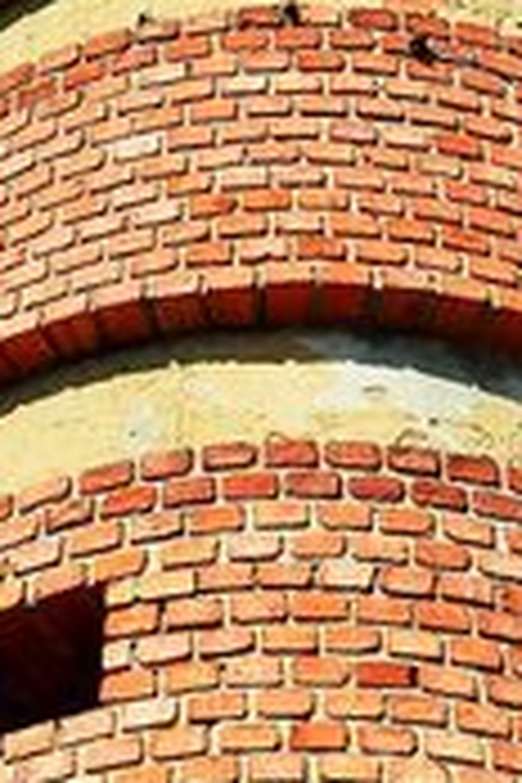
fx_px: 3930
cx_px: 270
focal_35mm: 181
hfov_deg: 7.6
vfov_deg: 11.3
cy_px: 90
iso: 320
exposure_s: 1/500
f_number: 11
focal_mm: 35
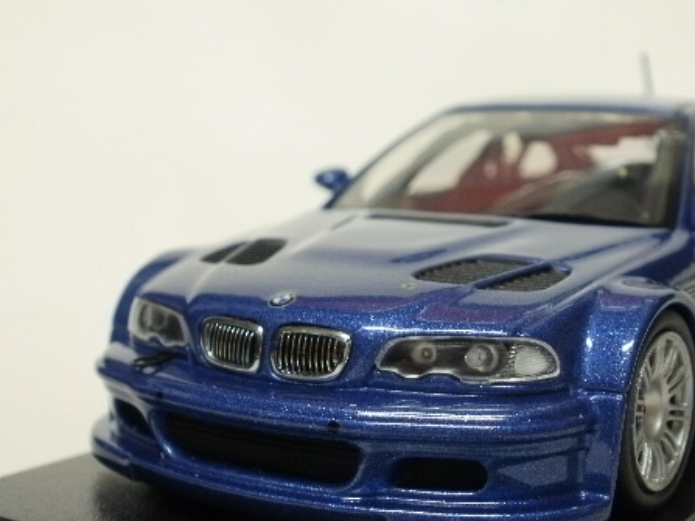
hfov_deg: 30.5
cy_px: 272
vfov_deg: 23.3
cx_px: 465
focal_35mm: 63
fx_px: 1265
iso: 125
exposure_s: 1/8
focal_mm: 7.7
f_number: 4
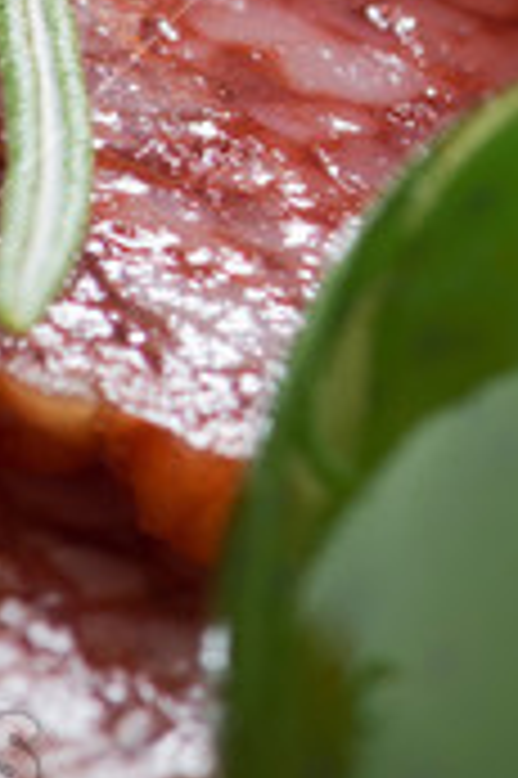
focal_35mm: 621
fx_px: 13429
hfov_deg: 2.2
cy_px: -1046
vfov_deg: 3.3
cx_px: 1241
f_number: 14
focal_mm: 105
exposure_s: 1/125
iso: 160
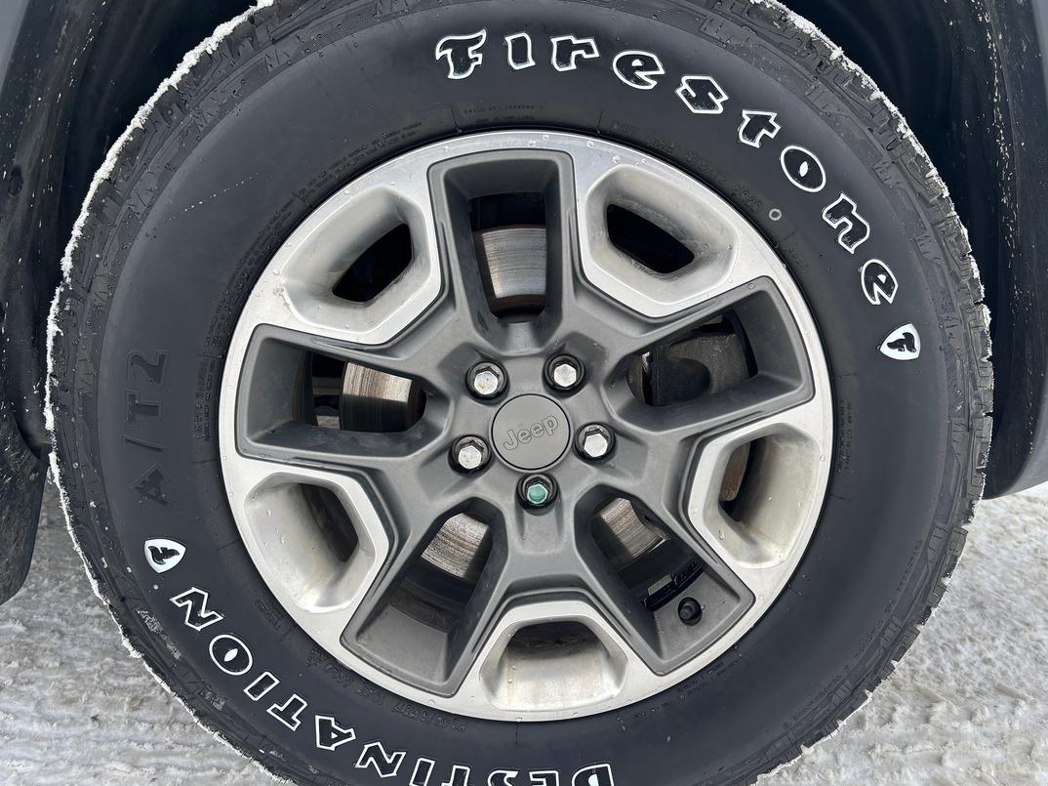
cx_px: 570
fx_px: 938
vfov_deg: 45.4
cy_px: 399
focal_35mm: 31
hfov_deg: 58.3
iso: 50
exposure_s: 1/121
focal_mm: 5.96
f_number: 1.6
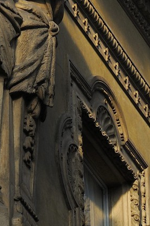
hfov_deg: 2.8
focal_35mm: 490
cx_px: 39
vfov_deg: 4.2
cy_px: -197
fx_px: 3067
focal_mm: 130
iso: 400
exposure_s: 1/200
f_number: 9
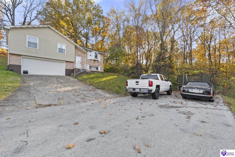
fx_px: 98
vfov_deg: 77.3
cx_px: 118
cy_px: 78
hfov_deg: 100.4
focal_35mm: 15
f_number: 8
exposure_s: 1/80
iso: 400
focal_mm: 10
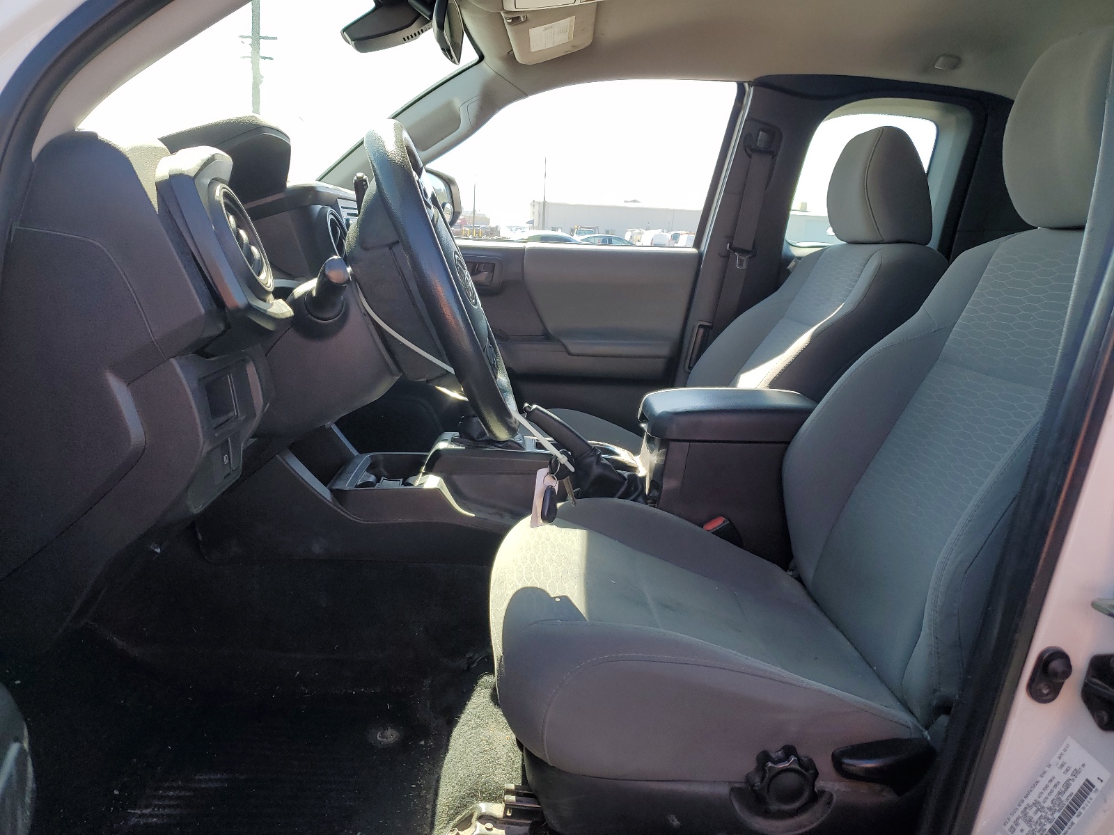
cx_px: 557
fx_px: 837
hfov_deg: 67.3
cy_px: 418
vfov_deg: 53.1
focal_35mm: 26
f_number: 1.5
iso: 50
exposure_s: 1/667
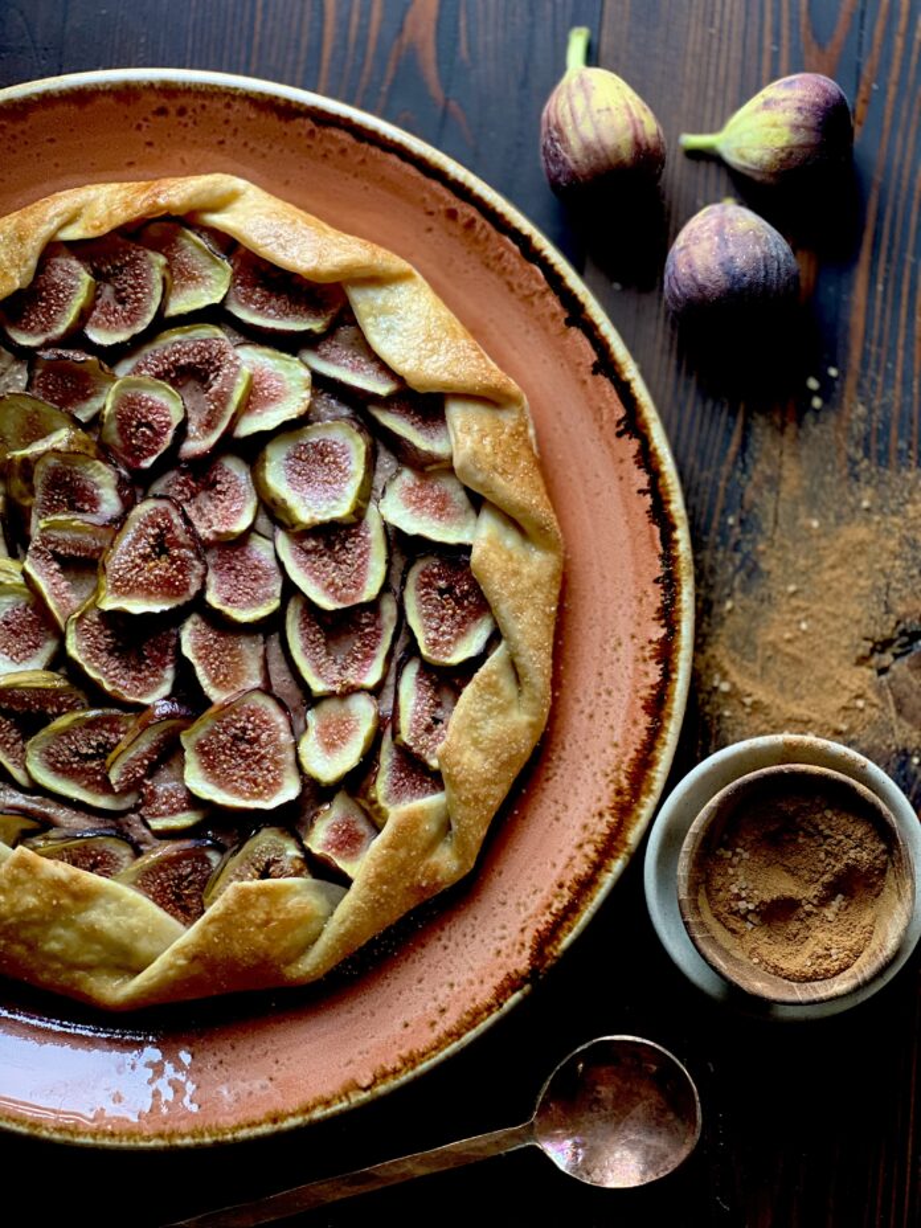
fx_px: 2732
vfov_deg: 25.3
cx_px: 460
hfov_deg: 19.1
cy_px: 614
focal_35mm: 77
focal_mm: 9
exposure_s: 1/76
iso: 250
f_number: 2.8
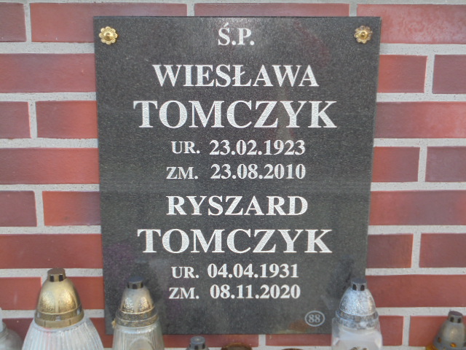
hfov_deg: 38.9
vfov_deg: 29.7
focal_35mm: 49
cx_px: 233
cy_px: 175
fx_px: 660
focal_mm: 8.9
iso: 100
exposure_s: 1/30
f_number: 4.8
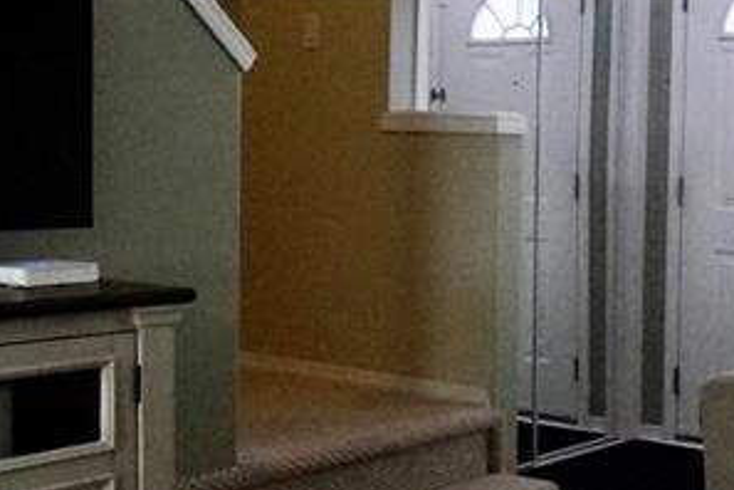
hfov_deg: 28.7
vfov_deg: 21.7
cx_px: 845
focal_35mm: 62
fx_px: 1264
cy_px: 104
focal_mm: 12
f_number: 4.5
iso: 3200
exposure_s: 1/125
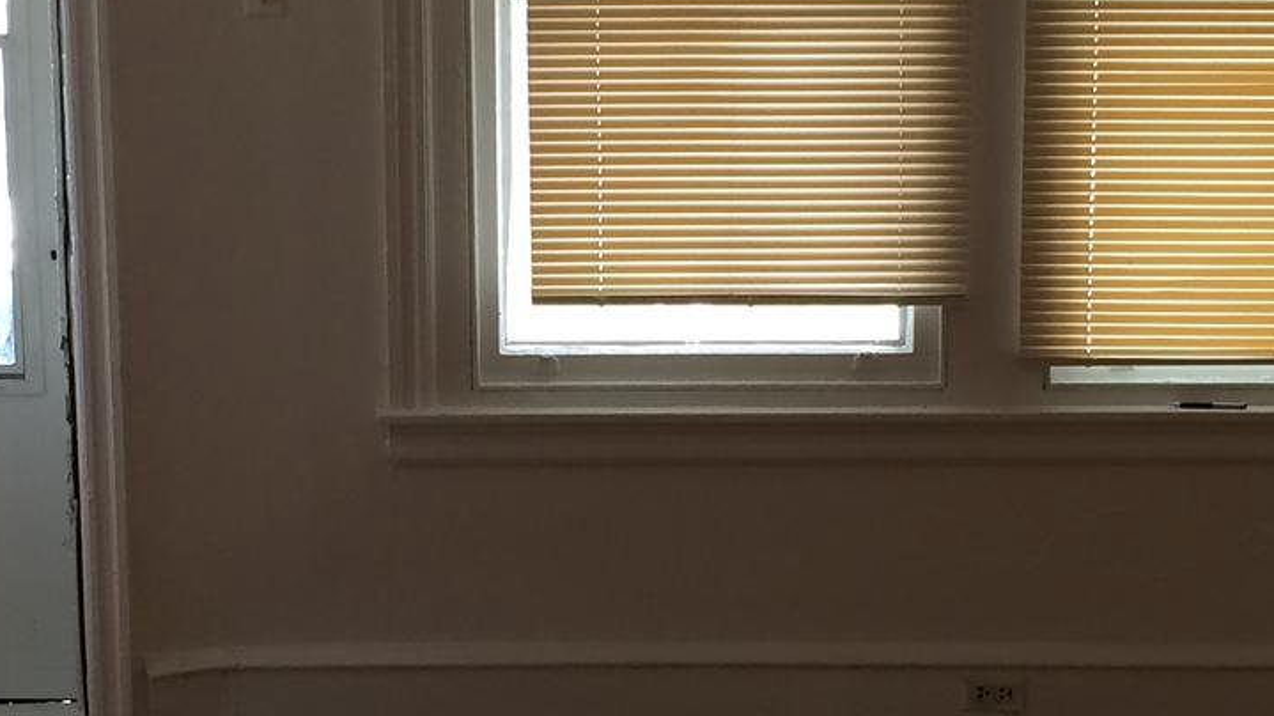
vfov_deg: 13.4
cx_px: 686
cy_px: 432
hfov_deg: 23.7
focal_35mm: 90
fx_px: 3040
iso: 40
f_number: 2.2
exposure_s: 1/30
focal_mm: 4.15
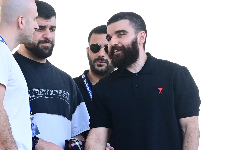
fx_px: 2500
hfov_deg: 5.2
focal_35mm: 400
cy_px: 75
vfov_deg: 3.4
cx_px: 112
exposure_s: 1/1000
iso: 2000
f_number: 5
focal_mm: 400
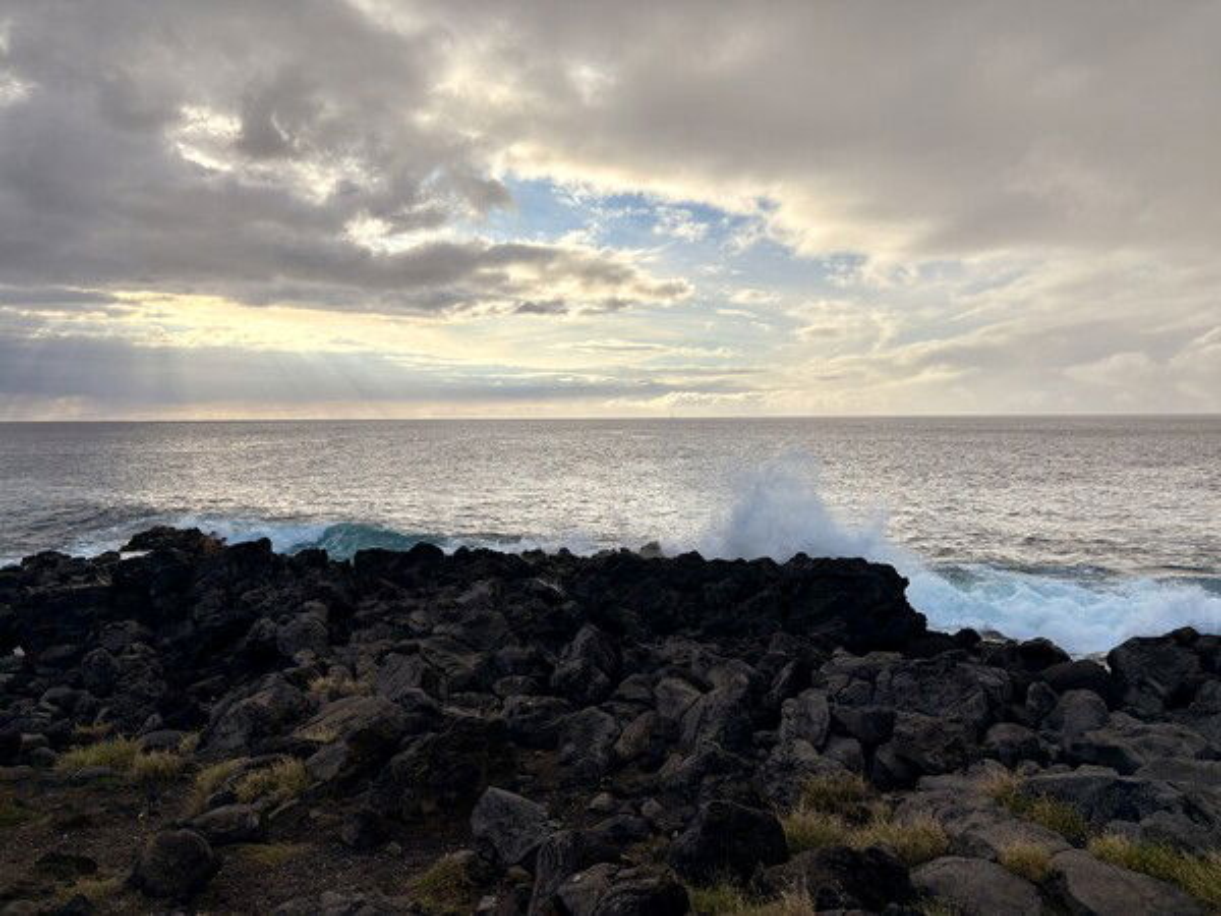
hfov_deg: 67.3
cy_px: 458
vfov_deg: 53.1
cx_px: 610
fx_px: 917
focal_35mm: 26
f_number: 1.6
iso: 50
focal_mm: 5.96
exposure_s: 1/4608
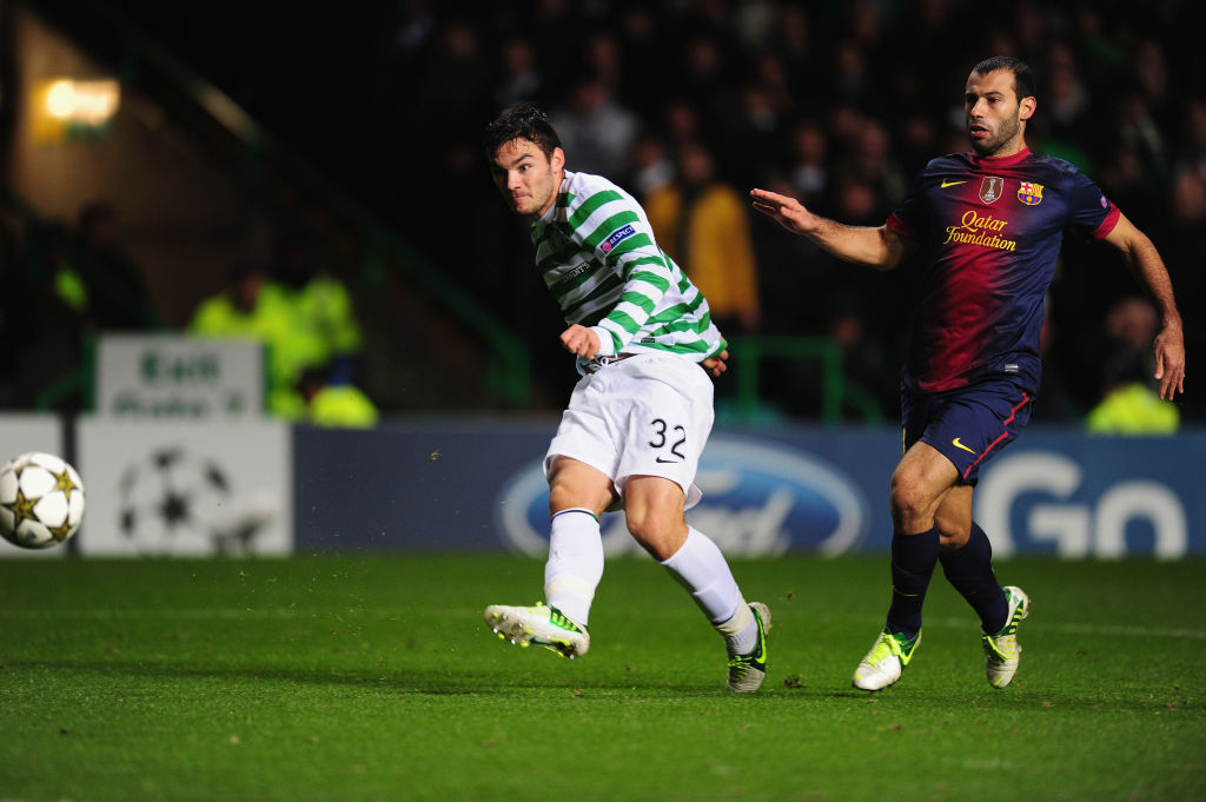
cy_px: 401
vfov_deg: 3.4
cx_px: 603
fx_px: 13389
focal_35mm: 400
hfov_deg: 5.2
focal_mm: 400
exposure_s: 1/1000
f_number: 2.8
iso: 2000
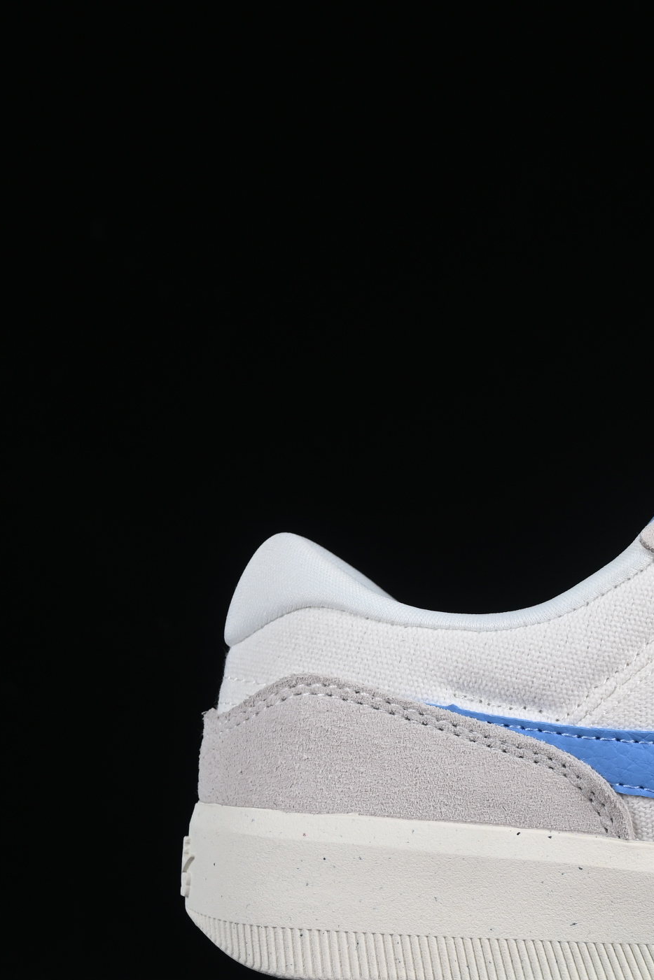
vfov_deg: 13.8
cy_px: 599
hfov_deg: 9.1
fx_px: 4060
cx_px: 847
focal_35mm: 149
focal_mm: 50
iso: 160
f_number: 8
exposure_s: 1/80
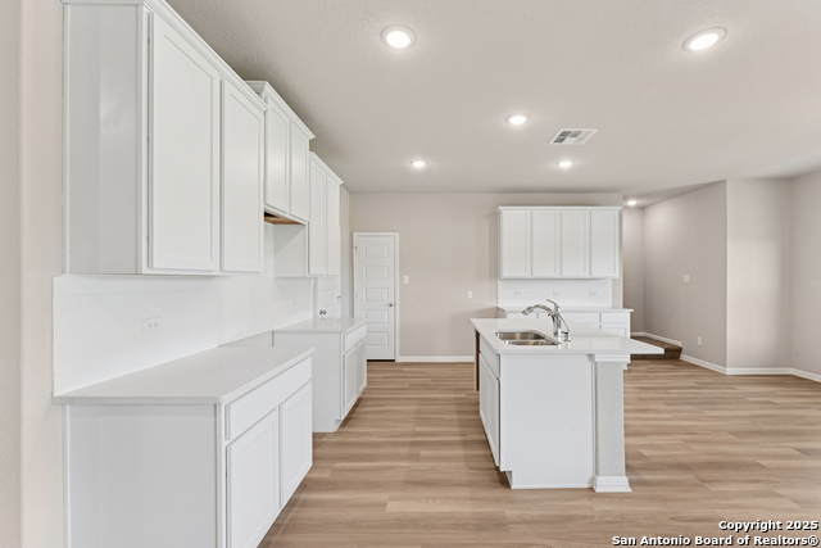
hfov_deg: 101.9
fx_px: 333
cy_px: 274
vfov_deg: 78.9
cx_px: 410
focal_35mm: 15
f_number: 14
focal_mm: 14.6
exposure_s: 1/1.67
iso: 100
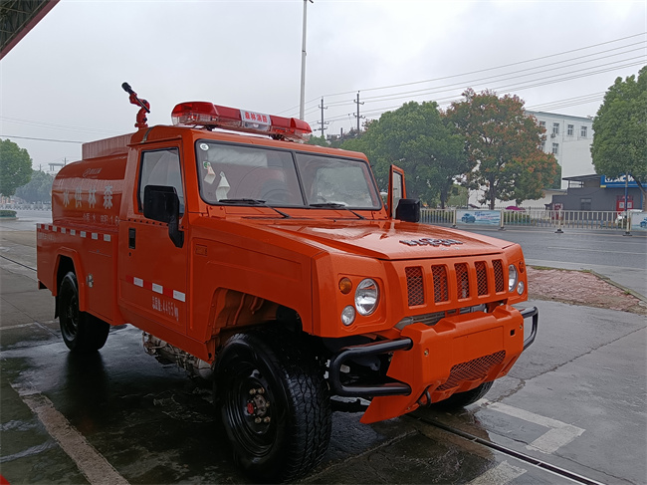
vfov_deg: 51.3
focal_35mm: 27
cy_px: 242
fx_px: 504
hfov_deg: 65.3
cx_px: 324
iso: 114
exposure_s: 1/100
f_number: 1.9
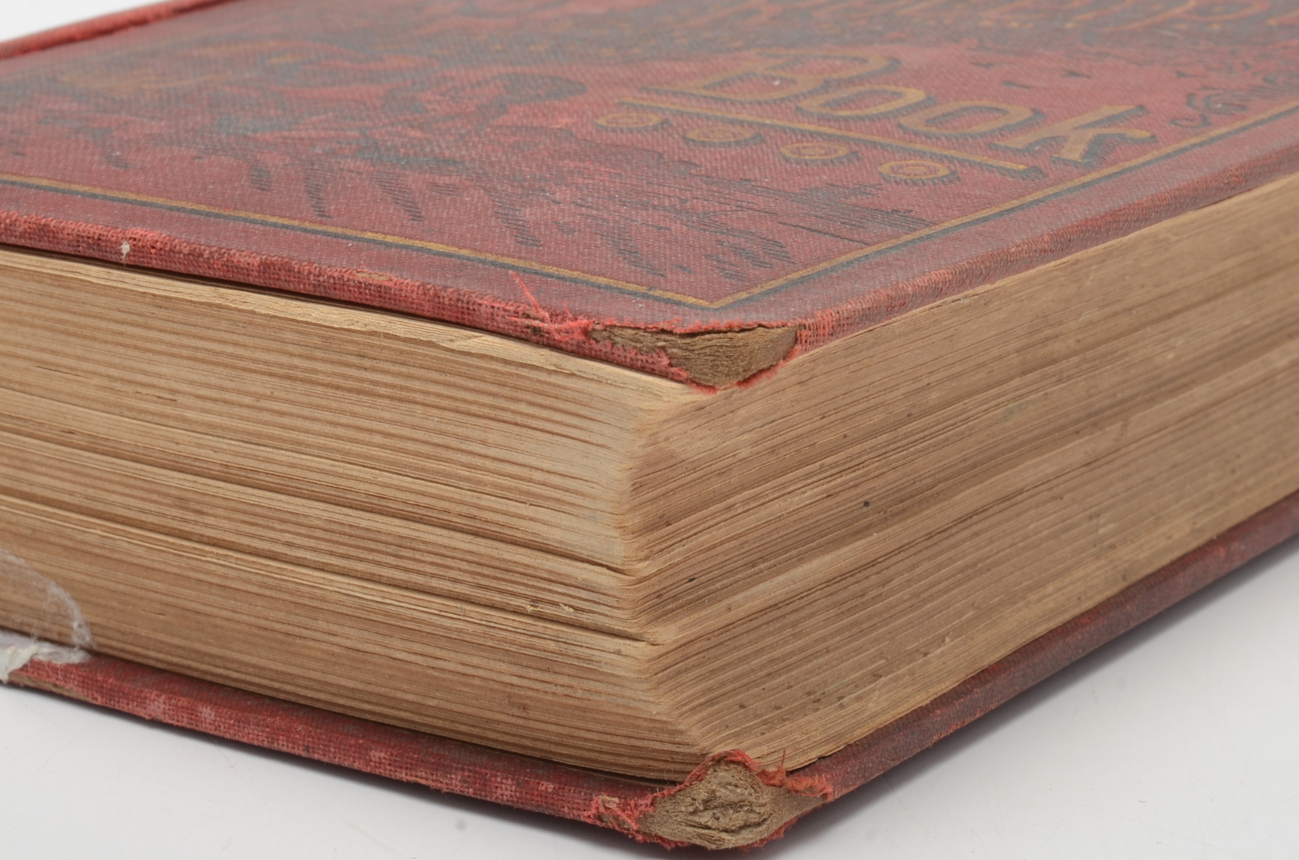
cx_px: 803
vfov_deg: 13.0
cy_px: 332
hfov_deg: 19.5
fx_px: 3781
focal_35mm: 105
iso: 100
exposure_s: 1/160
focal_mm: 48
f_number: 22
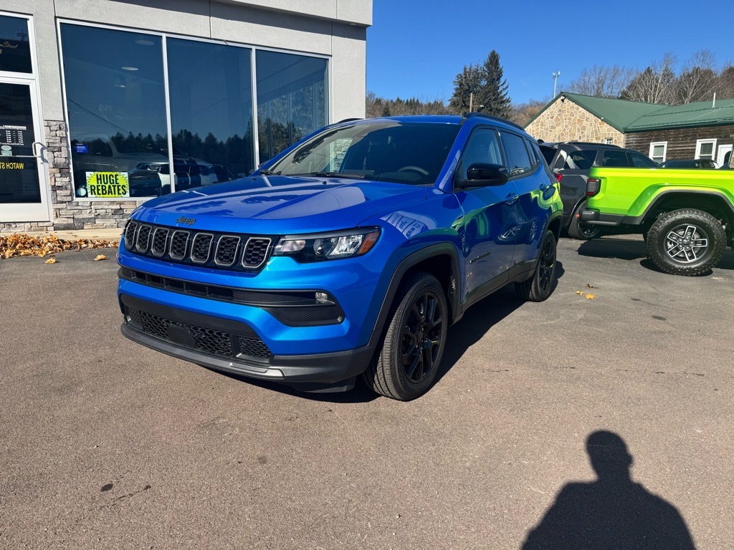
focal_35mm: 24
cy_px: 275
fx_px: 509
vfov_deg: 56.8
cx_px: 367
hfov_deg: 71.6
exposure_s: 1/3597
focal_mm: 6.76
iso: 80
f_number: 1.78
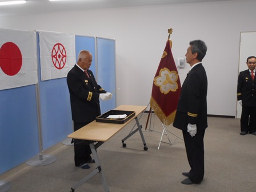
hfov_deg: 47.9
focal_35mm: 39
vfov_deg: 36.8
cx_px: 128
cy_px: 96
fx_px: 288
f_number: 4.5
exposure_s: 1/30
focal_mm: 6.9
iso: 320
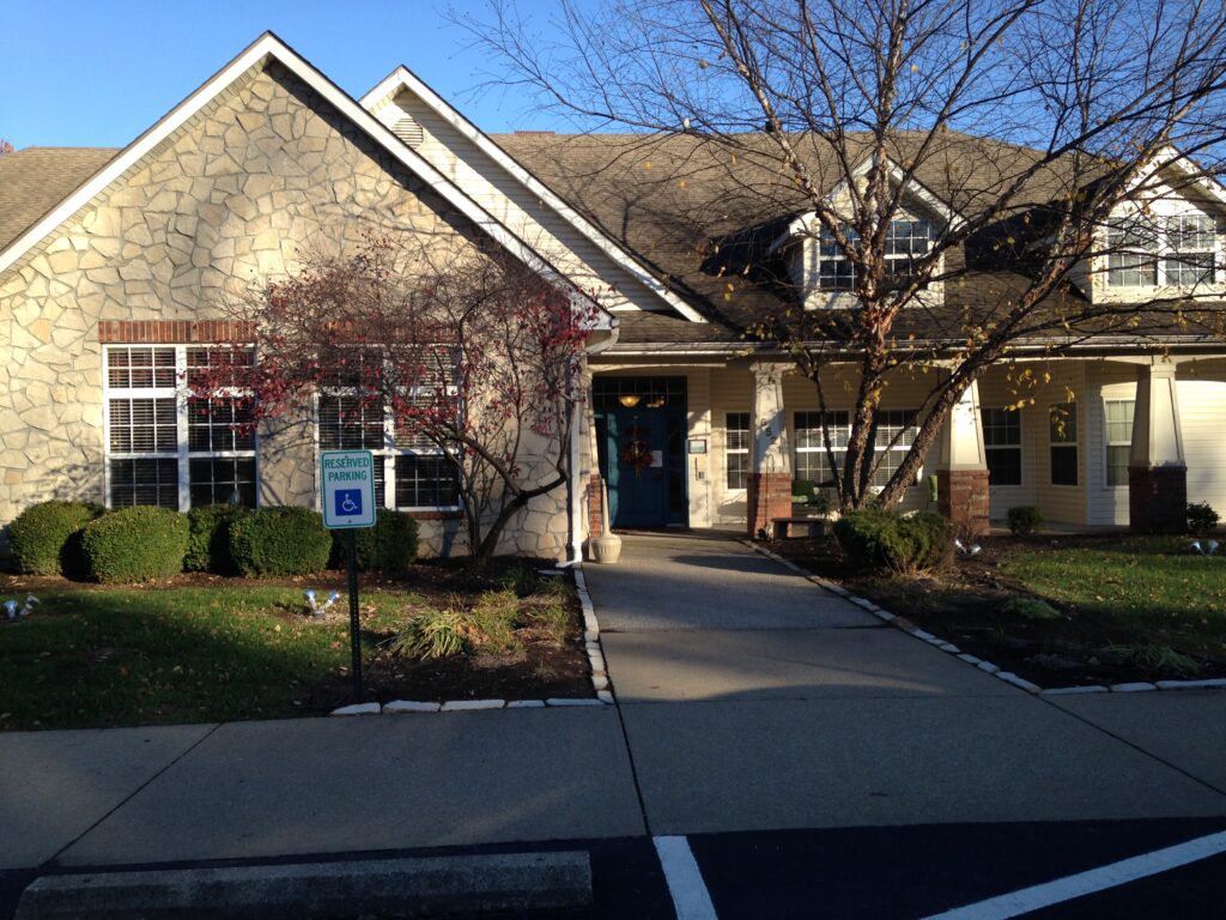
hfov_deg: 55.4
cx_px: 613
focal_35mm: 33
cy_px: 460
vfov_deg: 42.9
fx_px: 1169
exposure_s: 1/577
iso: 50
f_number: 2.4
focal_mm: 4.12
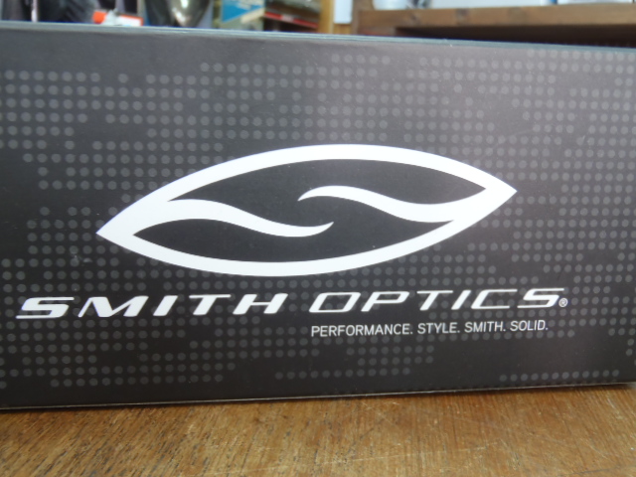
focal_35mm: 37
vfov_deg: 38.7
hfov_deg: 50.1
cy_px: 238
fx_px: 680
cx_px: 318
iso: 100
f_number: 4.7
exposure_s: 1/2
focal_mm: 6.64
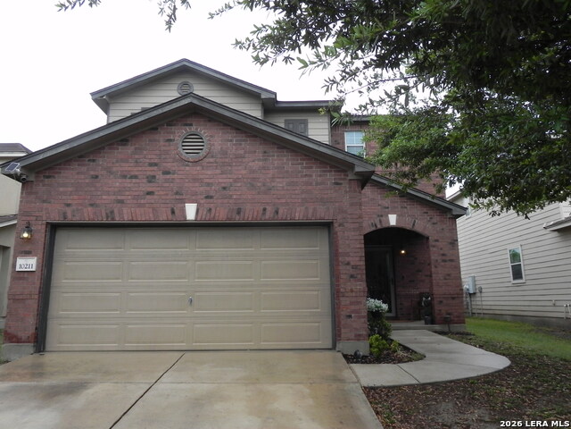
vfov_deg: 48.2
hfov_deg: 61.7
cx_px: 286
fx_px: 478
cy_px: 214
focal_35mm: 29
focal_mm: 5.2
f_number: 5.6
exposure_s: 1/280
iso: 160
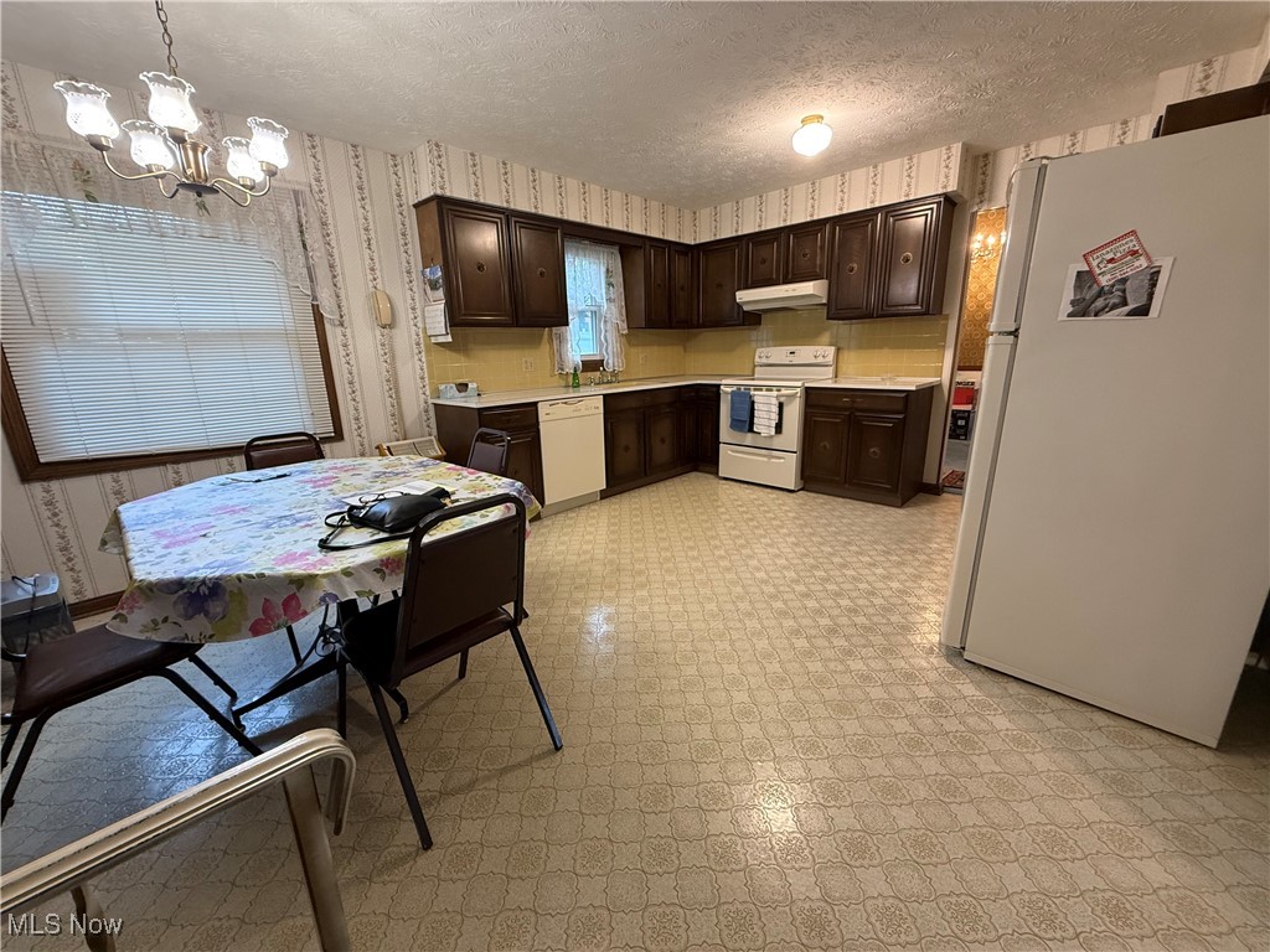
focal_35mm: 14
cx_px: 635
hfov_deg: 102.1
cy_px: 476
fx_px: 514
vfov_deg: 85.7
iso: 320
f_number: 2.2
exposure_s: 1/60
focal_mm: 2.22
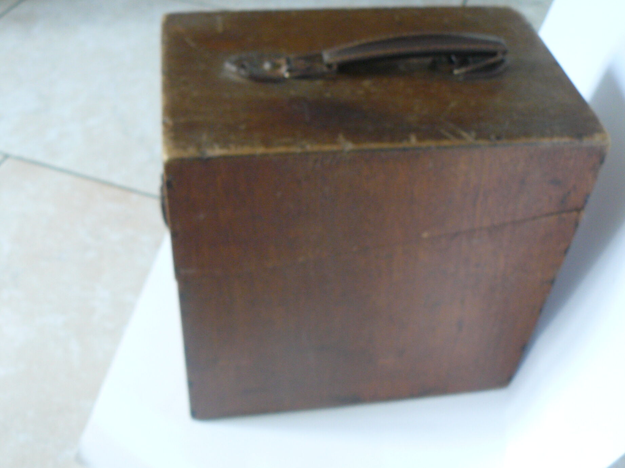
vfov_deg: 36.0
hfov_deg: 46.8
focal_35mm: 40
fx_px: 722
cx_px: 304
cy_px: 239
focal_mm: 6
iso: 200
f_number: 2.8
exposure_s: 1/4
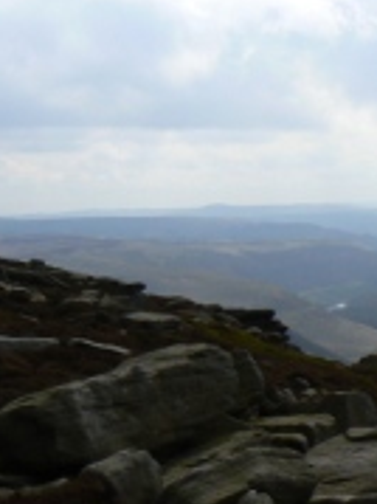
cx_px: 509
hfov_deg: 16.0
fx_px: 1265
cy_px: 329
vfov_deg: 22.4
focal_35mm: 87
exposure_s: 1/400
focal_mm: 6
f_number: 8
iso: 80
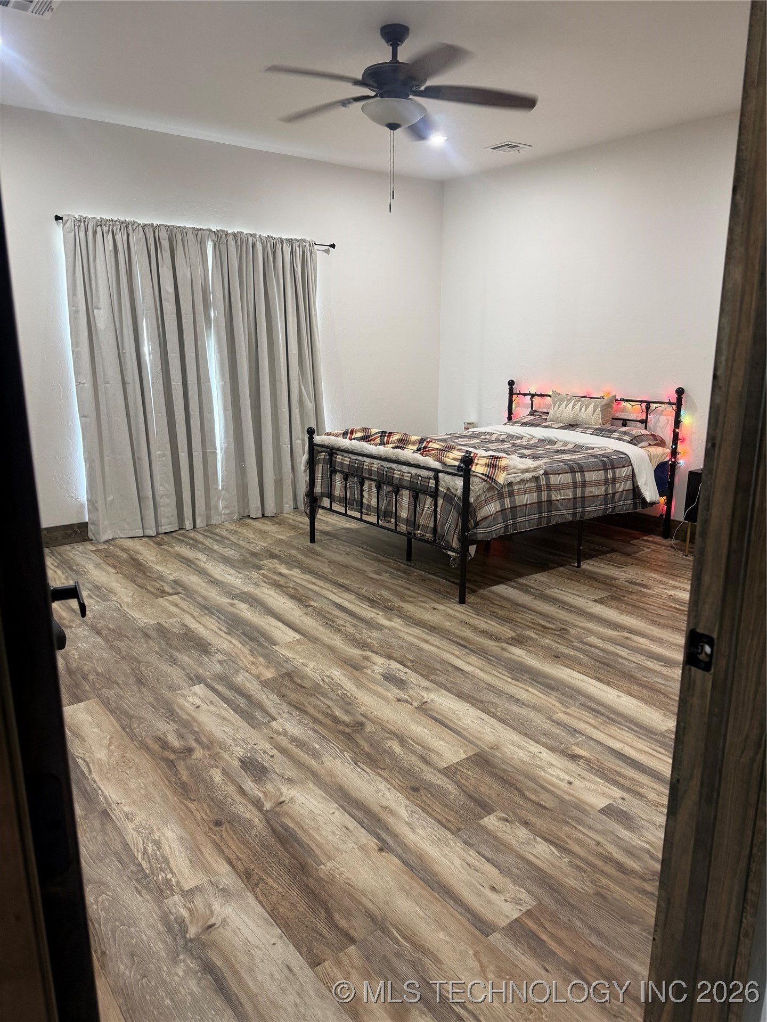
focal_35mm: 24
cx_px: 384
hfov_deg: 56.8
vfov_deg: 71.6
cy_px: 511
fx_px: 709
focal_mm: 6.76
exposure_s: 1/60
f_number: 1.78
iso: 250
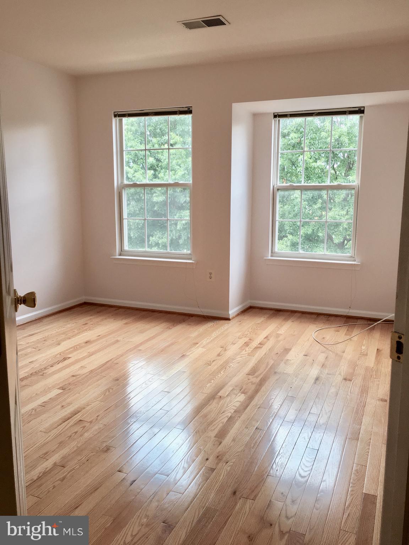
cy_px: 272
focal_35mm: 29
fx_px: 457
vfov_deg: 61.7
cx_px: 204
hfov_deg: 48.2
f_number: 2.2
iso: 32
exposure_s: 1/60
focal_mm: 4.15
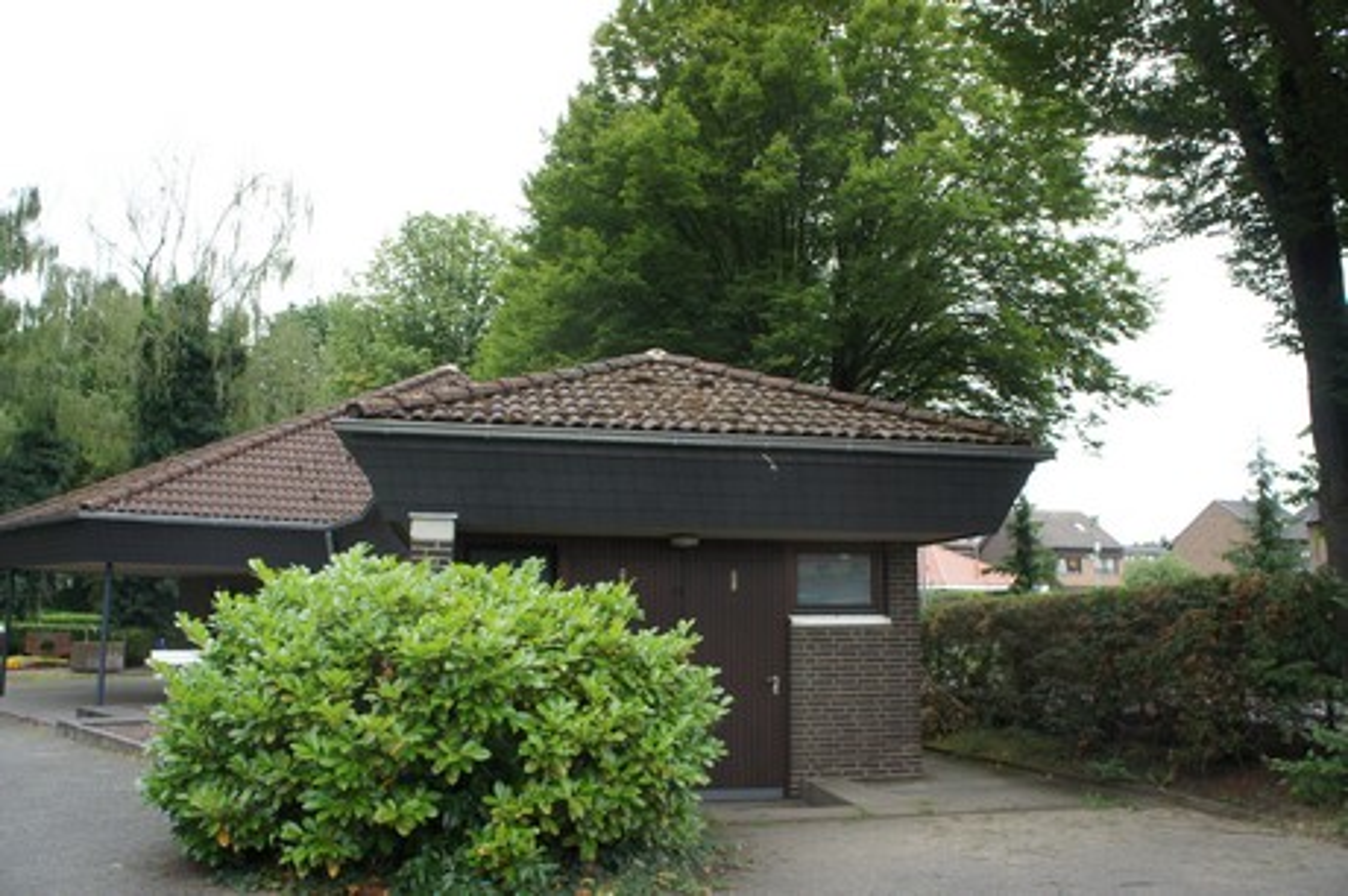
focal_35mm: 27
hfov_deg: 67.4
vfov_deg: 47.9
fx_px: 1010
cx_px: 674
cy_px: 448
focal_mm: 18
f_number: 6.3
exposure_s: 1/250
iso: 500
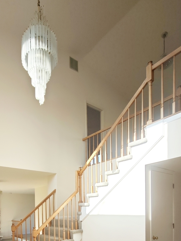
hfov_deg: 53.4
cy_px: 214
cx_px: 55
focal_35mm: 25
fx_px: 174
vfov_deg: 59.7
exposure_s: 1/241
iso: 50
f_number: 2.2
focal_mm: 2.16
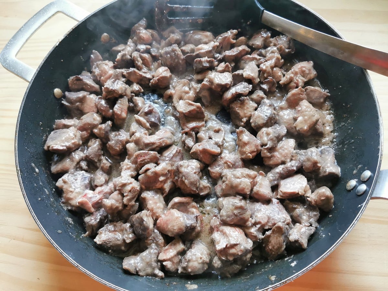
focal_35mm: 27
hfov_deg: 65.3
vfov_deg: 51.4
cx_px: 194
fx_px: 303
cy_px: 146
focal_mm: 5.56
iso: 250
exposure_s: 1/60
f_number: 1.6
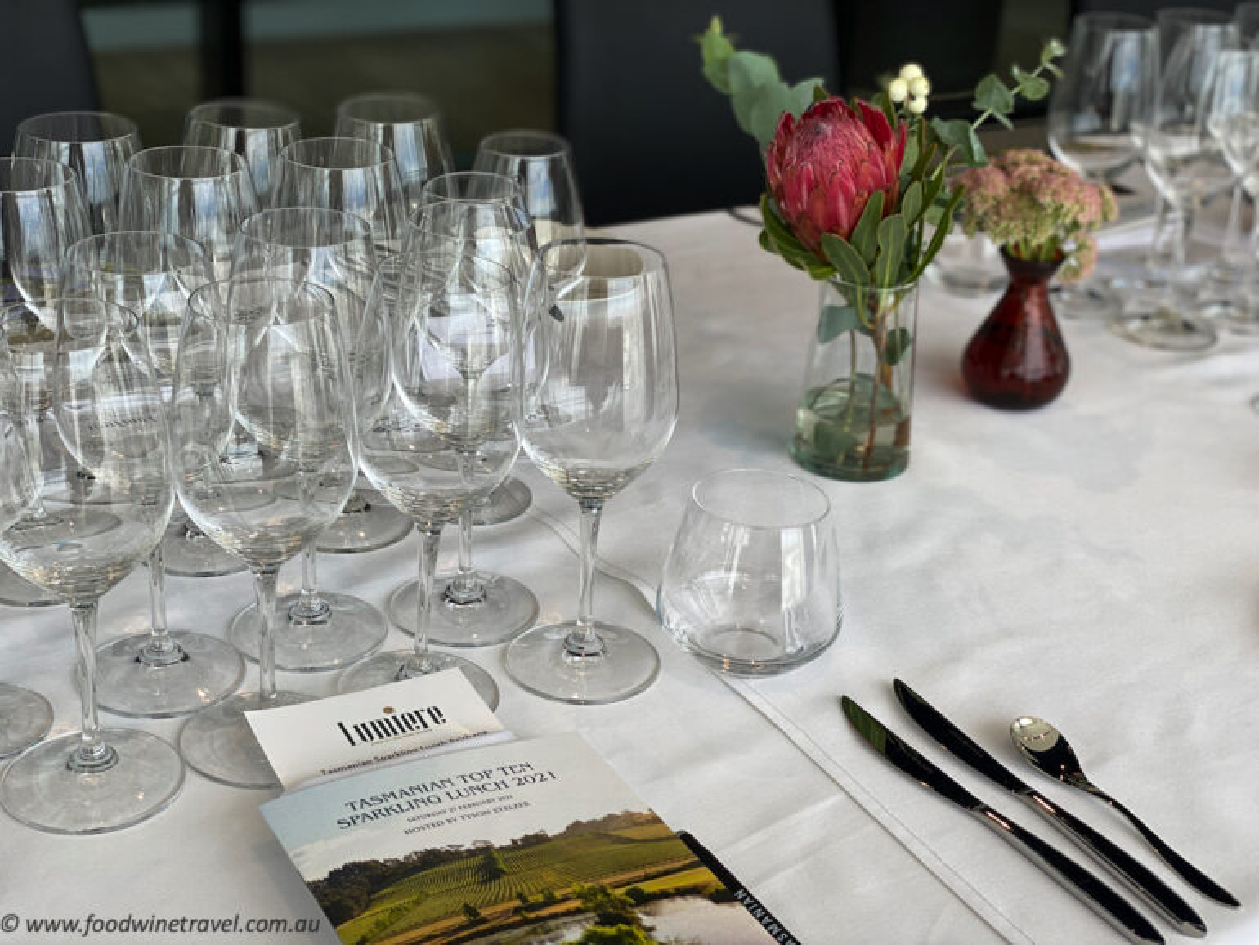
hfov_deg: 36.8
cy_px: 472
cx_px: 630
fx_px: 1892
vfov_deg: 28.0
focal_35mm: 52
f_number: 2
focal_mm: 6
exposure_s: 1/107
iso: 20
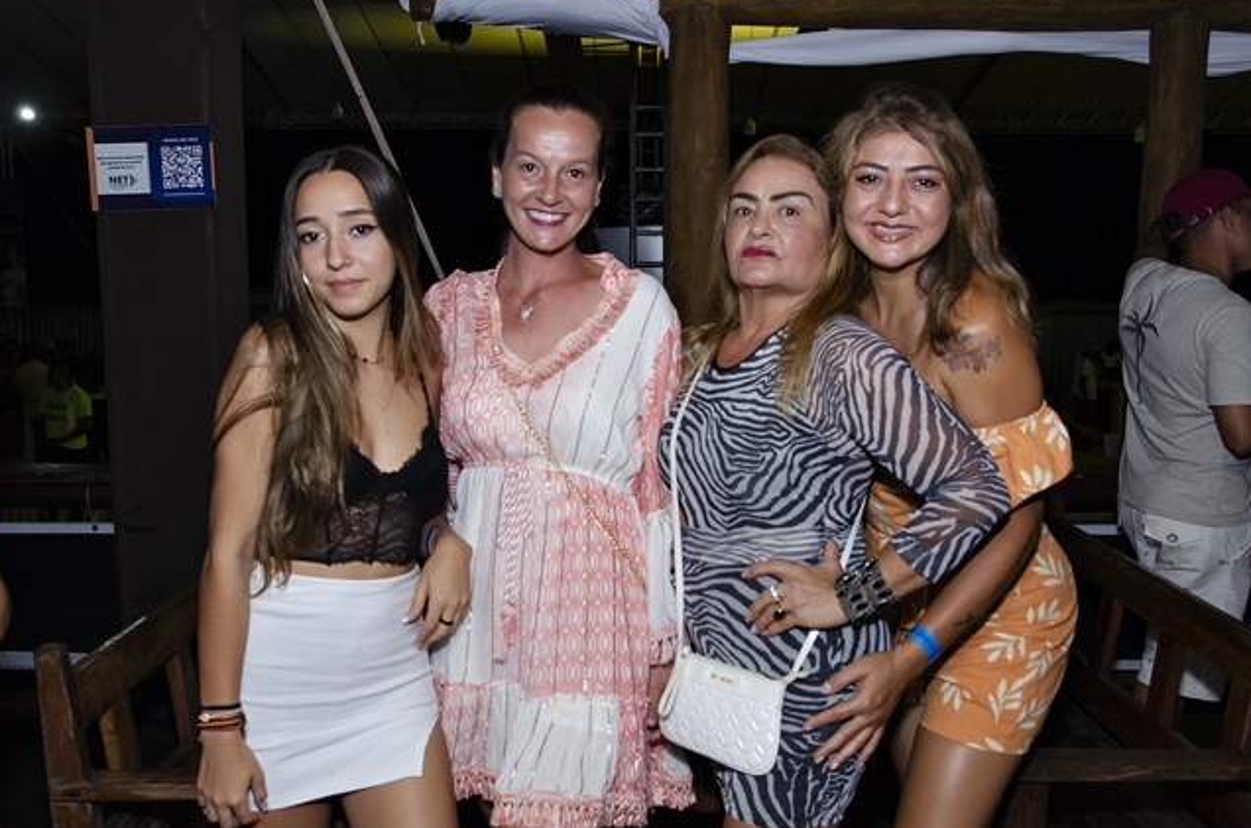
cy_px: 426
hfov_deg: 54.5
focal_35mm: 35
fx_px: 1214
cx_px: 620
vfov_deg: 37.7
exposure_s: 1/250
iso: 2500
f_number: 3.5
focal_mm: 20
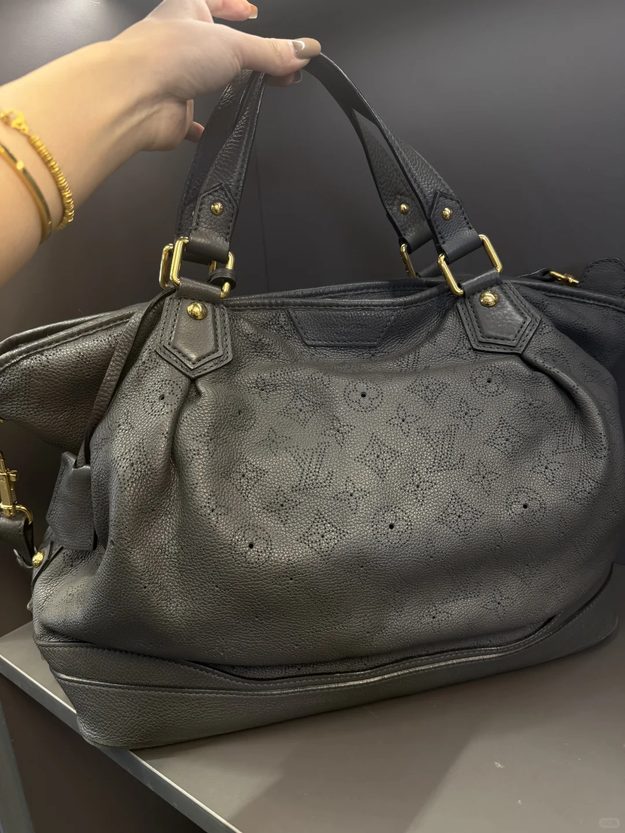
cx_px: 312
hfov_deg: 56.8
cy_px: 416
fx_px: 578
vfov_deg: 71.6
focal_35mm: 24
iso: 125
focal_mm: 6.76
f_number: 1.78
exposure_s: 1/50
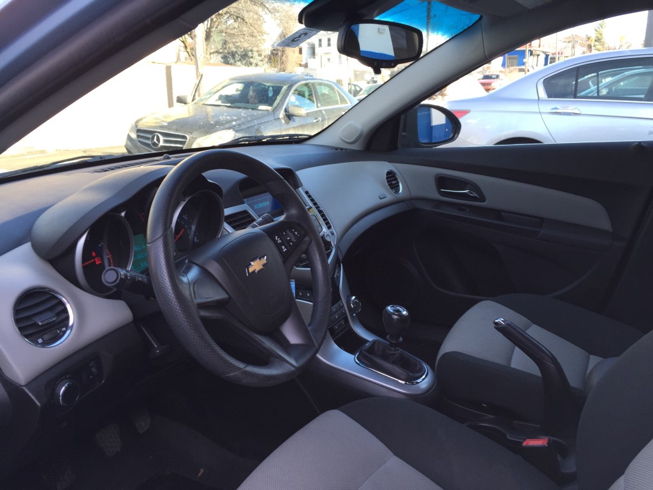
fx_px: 547
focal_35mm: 29
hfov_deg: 61.7
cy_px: 245
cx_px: 326
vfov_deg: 48.2
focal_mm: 4.15
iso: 32
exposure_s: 1/123
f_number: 2.2
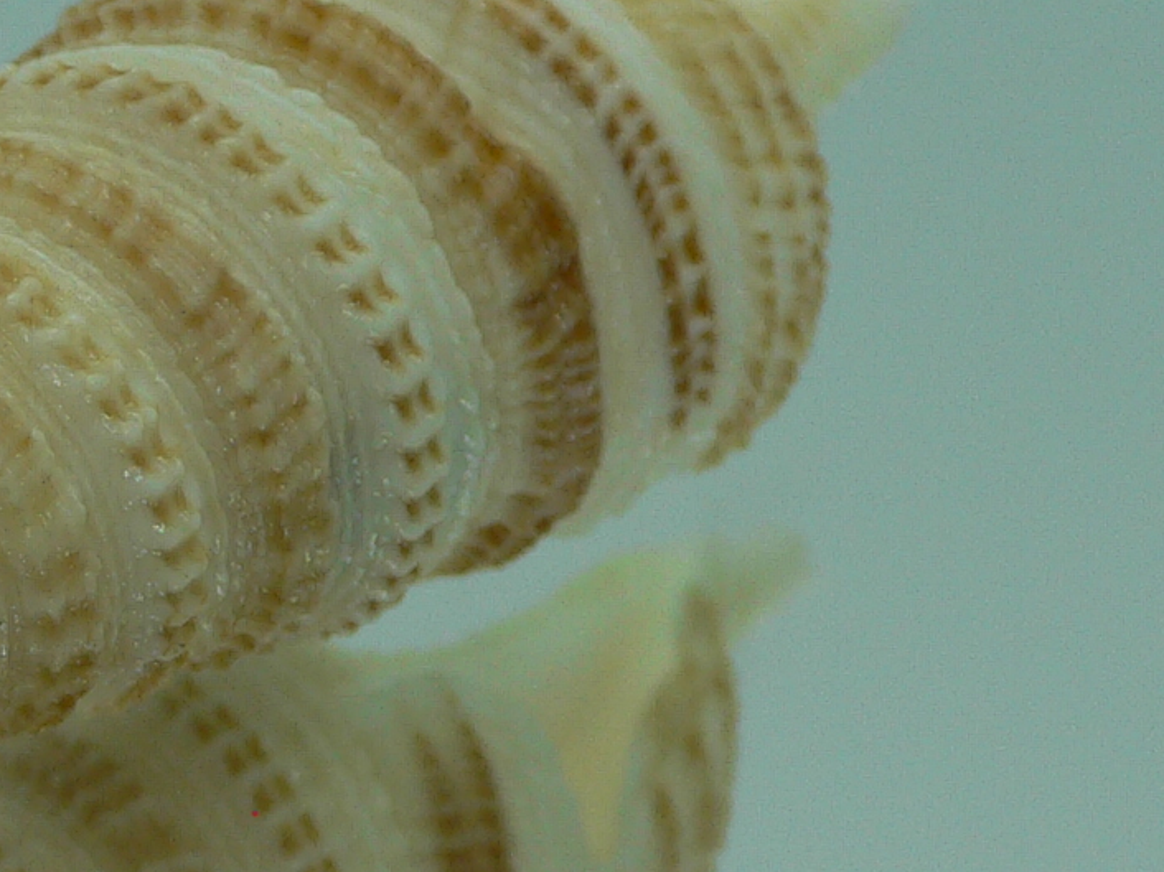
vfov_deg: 14.8
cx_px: 69
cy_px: 569
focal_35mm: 100
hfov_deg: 19.2
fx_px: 3361
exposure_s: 1/80
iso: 80
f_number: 2.8
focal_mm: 4.6
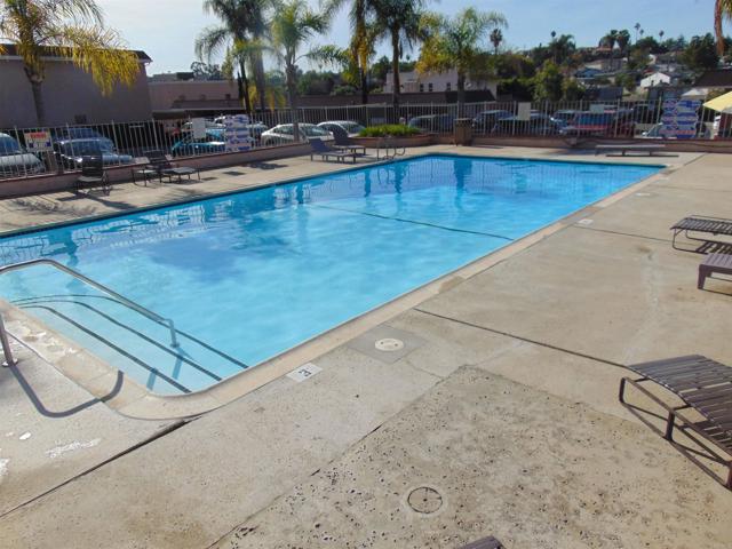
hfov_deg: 69.4
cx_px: 366
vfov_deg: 54.9
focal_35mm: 25
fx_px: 529
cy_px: 274
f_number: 7.7
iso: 80
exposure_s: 1/500
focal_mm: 4.5
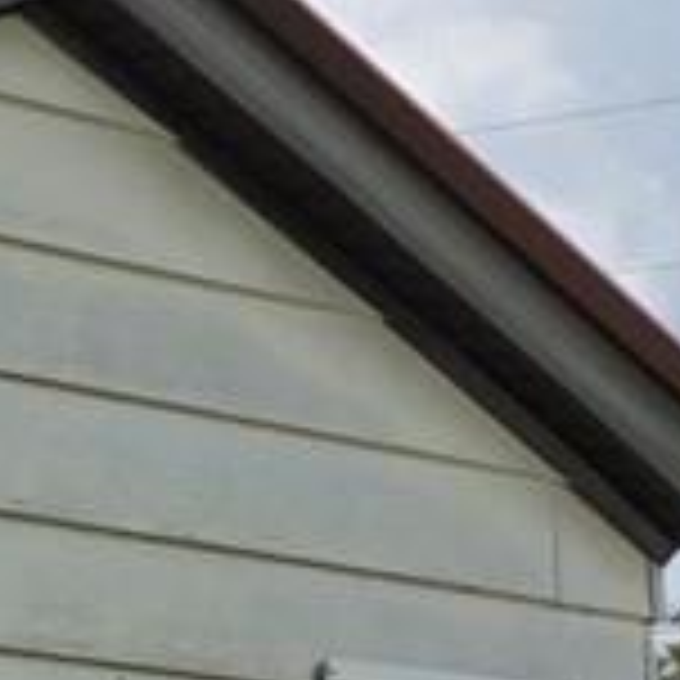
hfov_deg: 5.9
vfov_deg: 7.9
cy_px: 1108
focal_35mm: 215
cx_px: -2571
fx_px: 4778
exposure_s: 1/2635
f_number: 1.8
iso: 25
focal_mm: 5.4
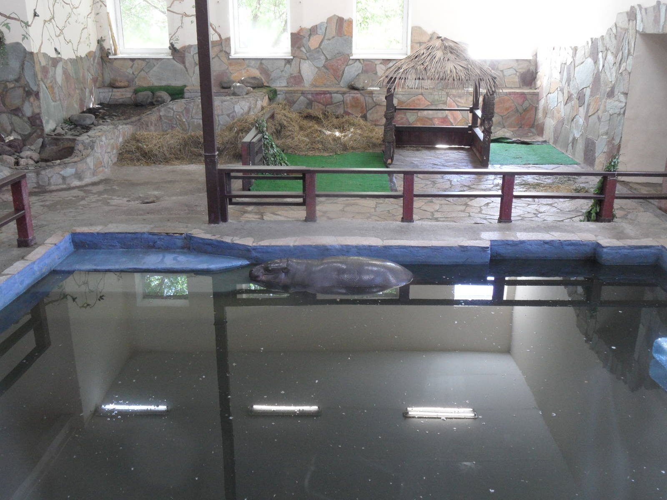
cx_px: 334
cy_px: 250
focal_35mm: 32
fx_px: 617
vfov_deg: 44.2
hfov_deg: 56.8
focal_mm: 5.3
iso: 200
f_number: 3.4
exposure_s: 1/15
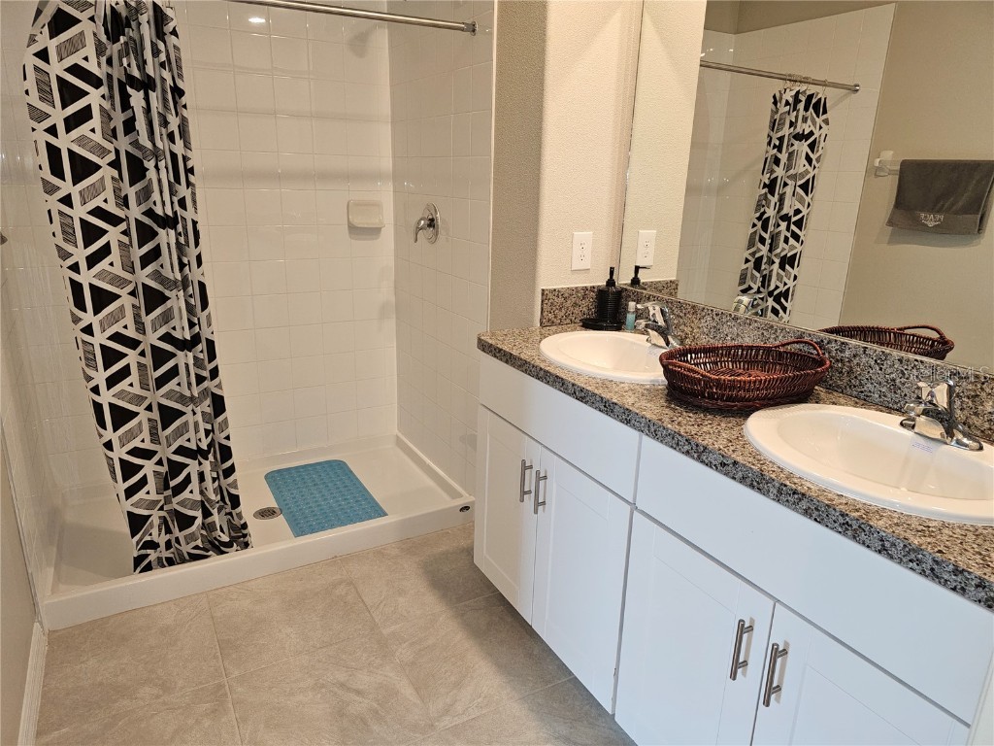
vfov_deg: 58.9
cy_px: 373
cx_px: 497
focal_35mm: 23
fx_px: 660
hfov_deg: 73.9
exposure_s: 1/60
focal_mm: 6.3
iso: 100
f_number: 1.7
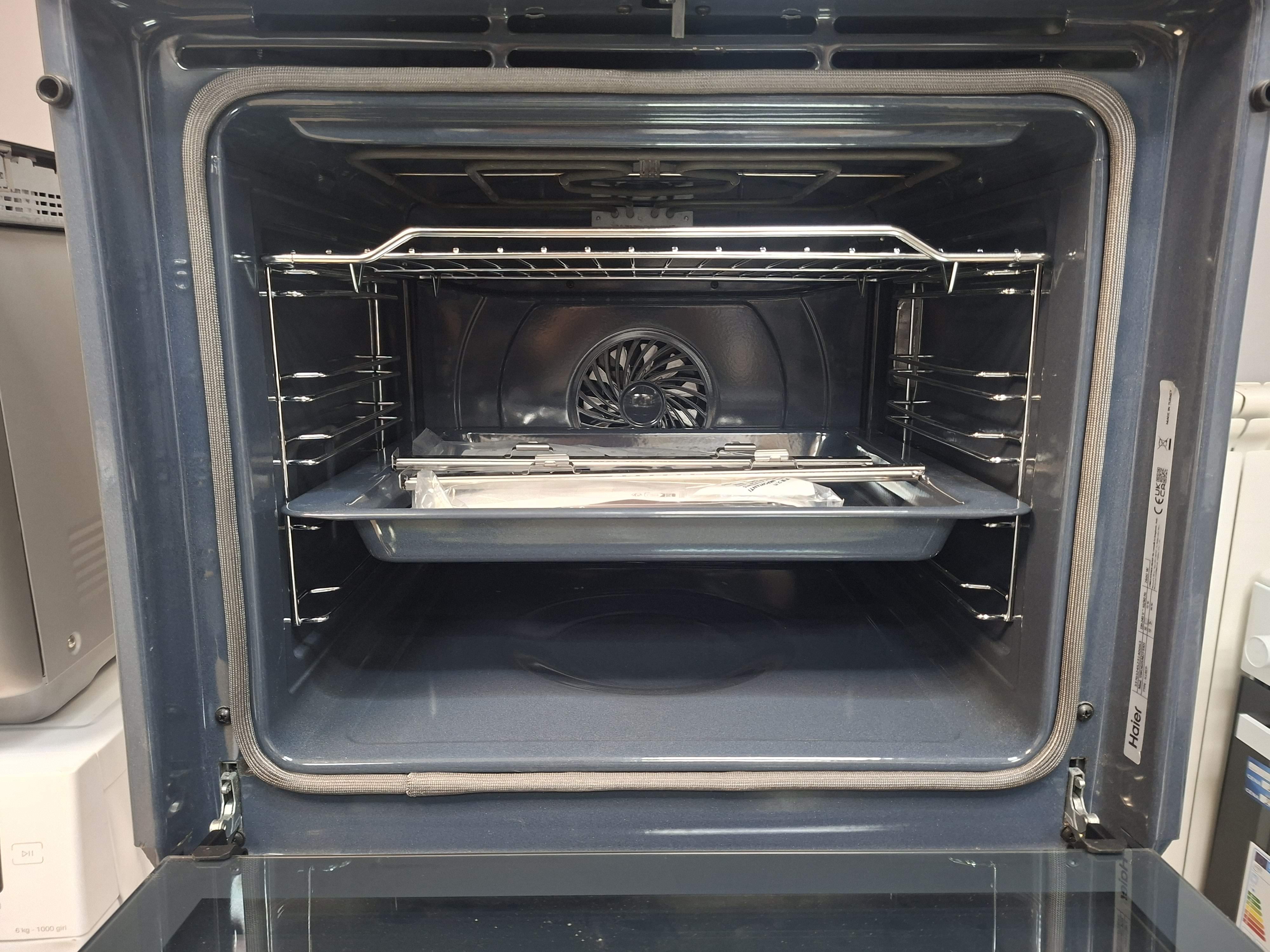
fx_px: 844
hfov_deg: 73.9
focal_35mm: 23
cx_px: 635
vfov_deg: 58.9
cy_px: 476
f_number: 1.8
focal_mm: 5.54
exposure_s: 1/25
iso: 320
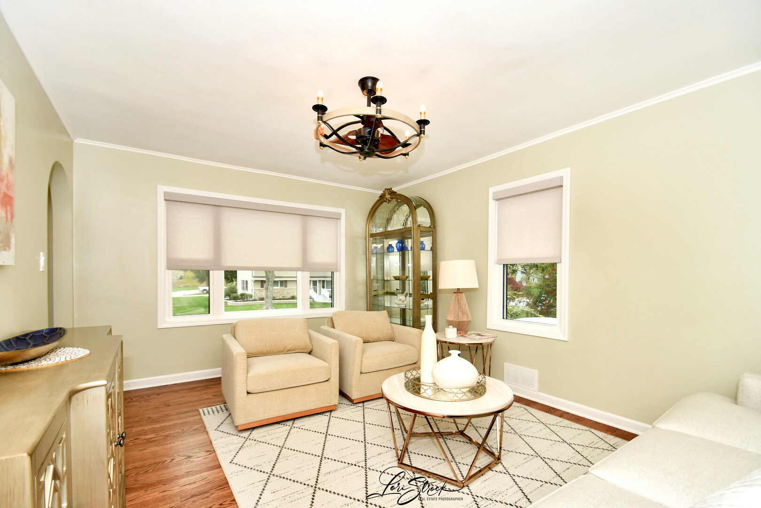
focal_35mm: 15
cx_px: 380
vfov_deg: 77.3
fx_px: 317
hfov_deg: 100.4
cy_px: 254
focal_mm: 10
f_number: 8
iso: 400
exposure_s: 1/320
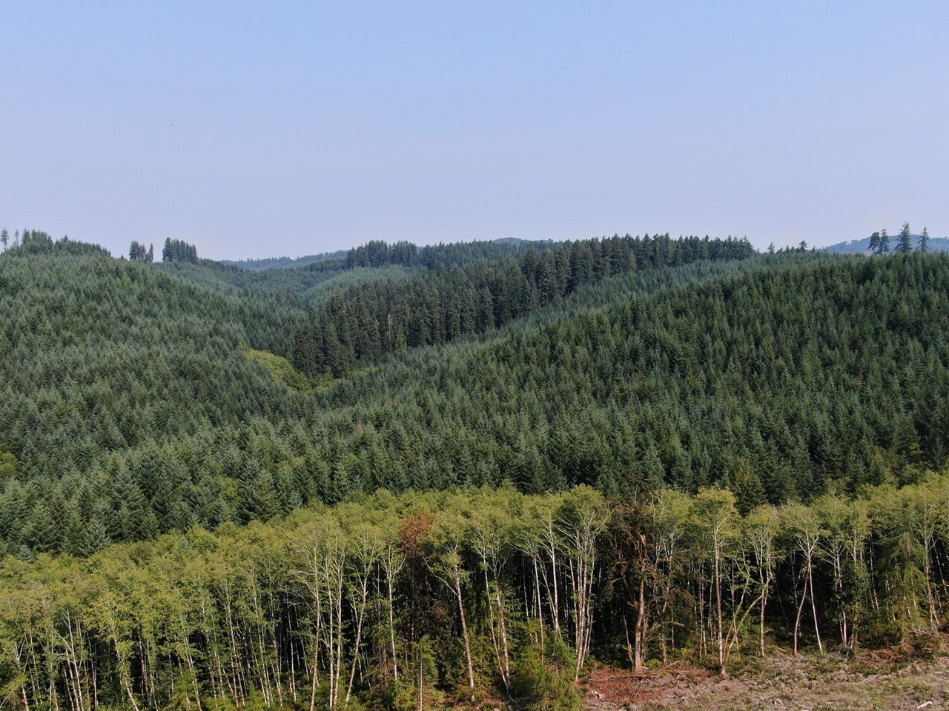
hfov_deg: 59.9
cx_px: 452
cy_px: 430
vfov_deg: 46.5
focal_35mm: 30
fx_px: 822
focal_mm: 4.39
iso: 100
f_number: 2.8
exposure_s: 1/1000
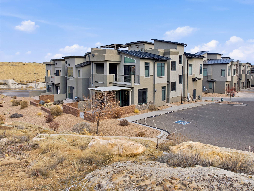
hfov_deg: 71.6
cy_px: 96
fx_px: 176
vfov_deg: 56.8
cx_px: 127
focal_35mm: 24
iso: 150
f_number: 2.8
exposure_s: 1/4000
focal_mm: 12.3
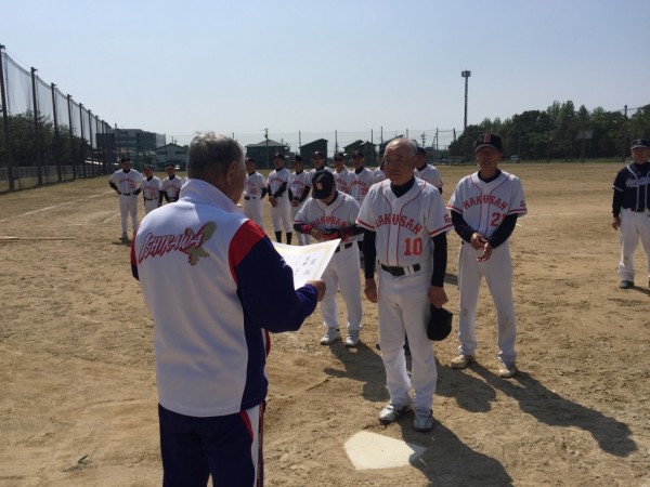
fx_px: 545
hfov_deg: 61.7
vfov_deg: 48.2
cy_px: 244
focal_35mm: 29
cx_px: 325
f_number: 2.2
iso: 32
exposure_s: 1/5650
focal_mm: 4.15
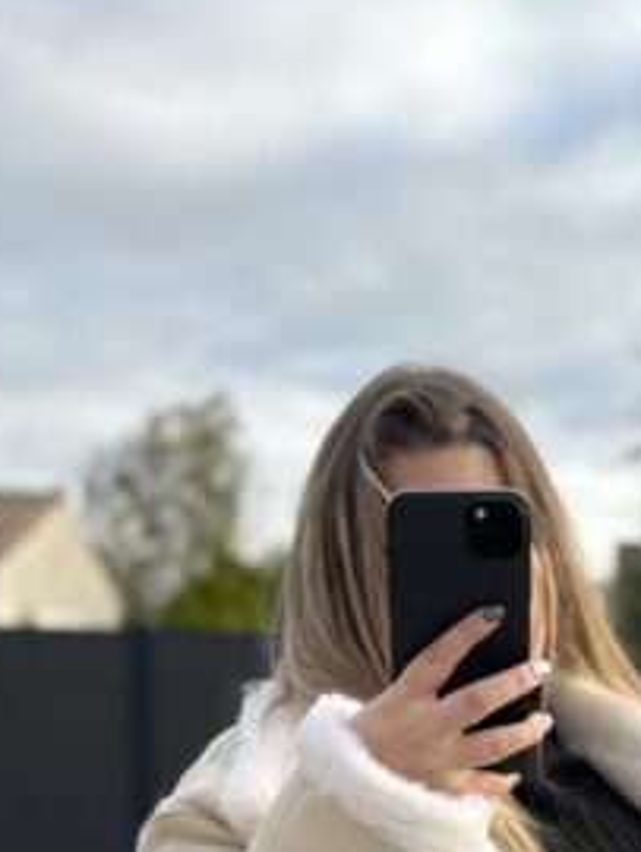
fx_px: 1898
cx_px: 546
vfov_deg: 22.5
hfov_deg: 18.9
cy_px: 1123
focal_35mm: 77
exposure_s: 1/641
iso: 50
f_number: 1.6
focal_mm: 5.96
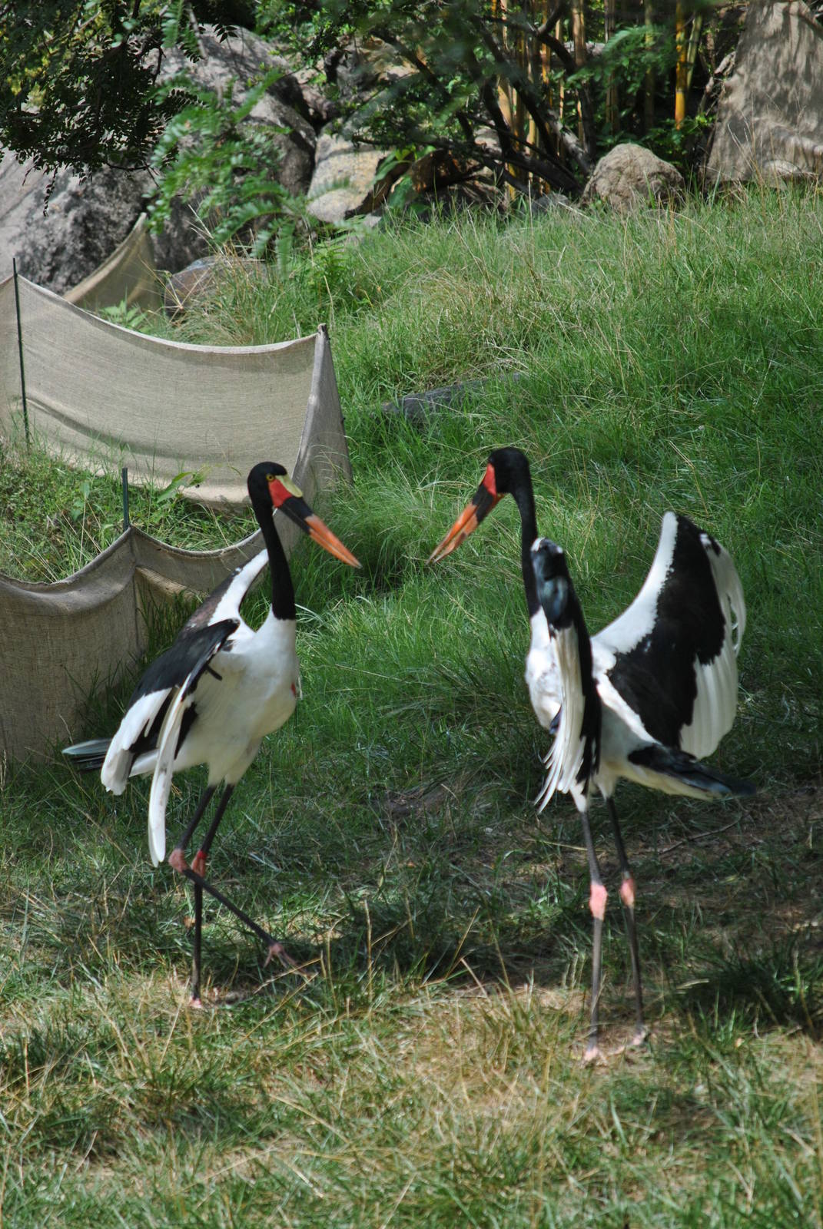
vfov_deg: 6.9
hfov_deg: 4.6
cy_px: 614
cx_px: 412
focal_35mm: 300
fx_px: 10258
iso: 220
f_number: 5.6
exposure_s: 1/500
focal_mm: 200
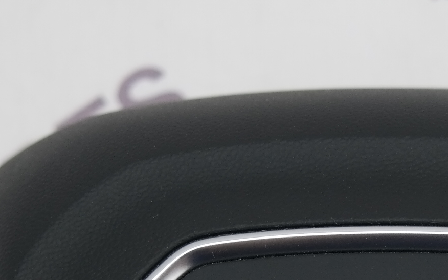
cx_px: 391
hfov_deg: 14.6
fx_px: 1733
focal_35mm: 142
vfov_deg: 9.0
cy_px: 410
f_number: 4
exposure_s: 1/80
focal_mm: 27
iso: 200
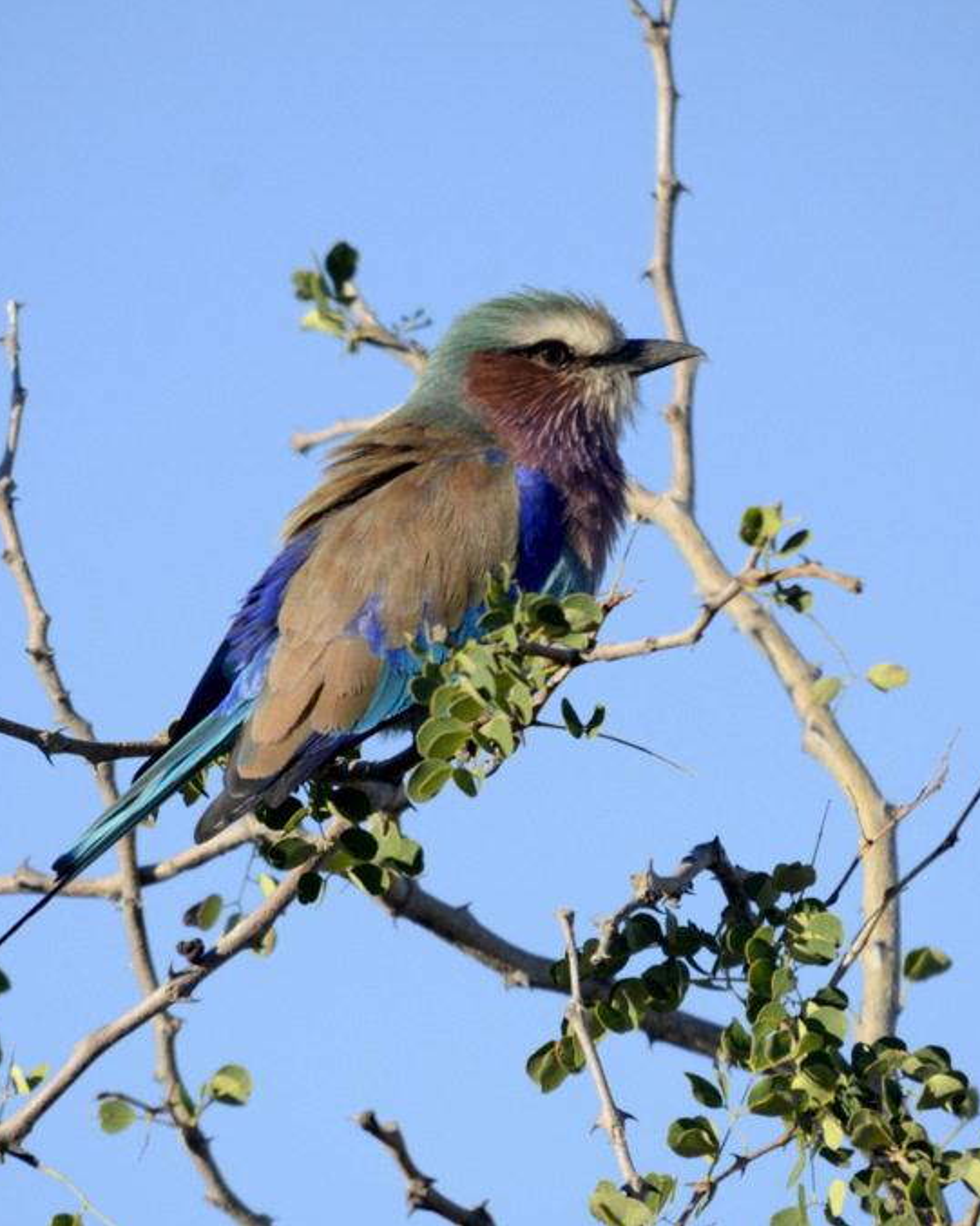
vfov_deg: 3.0
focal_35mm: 638
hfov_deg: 2.4
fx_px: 23147
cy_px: 613
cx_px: 451
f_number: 7.1
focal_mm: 300
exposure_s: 1/320
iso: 125
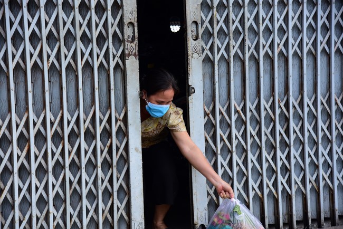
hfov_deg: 22.1
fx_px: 877
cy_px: 114
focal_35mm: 92
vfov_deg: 14.9
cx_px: 172
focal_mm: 92
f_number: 5.6
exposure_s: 1/160
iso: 320
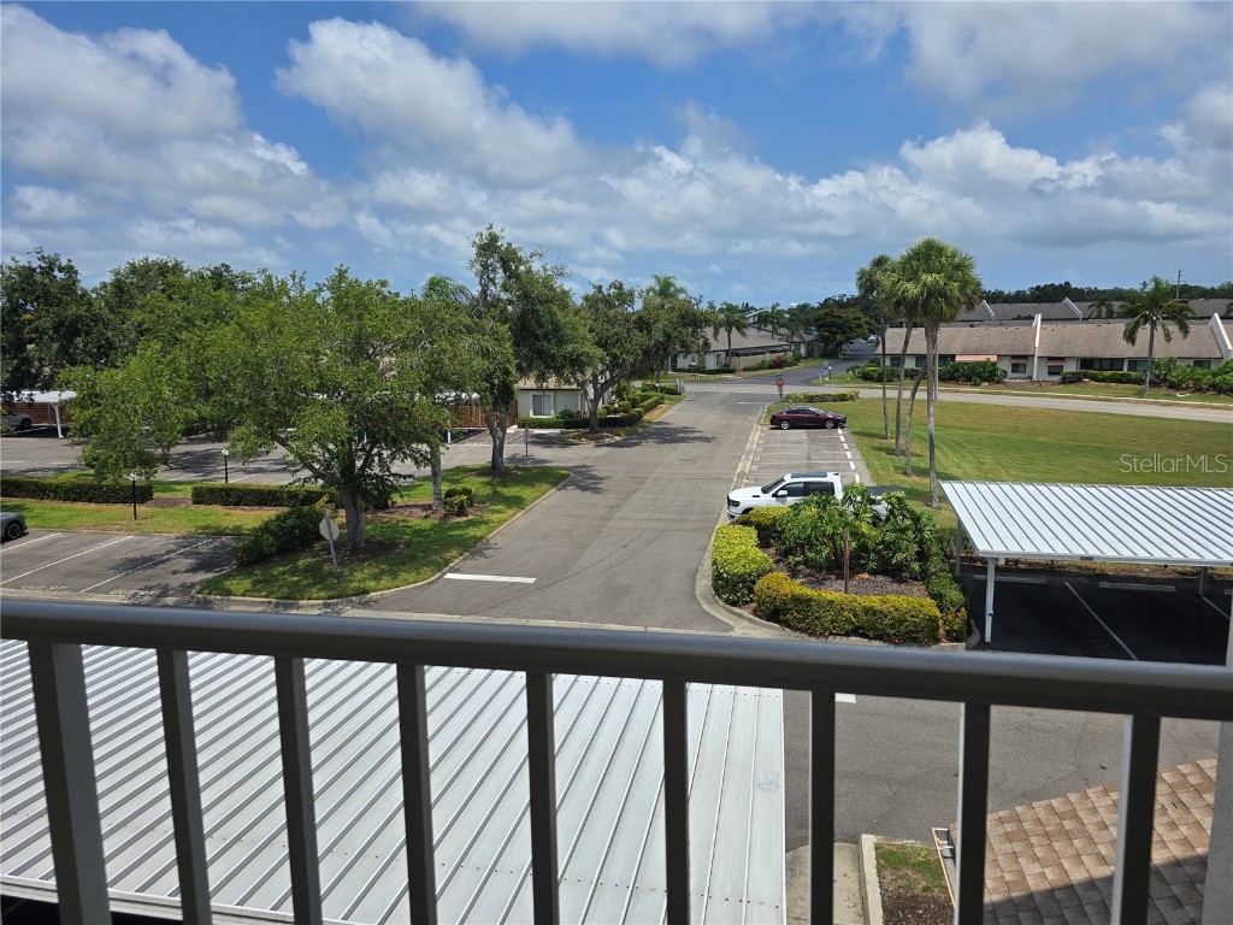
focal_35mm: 23
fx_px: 819
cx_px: 616
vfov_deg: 58.9
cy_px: 462
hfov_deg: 73.9
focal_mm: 6.3
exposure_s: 1/1468
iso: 12
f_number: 1.7
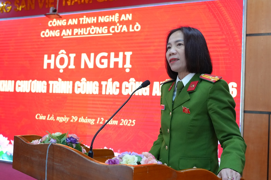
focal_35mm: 46
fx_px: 346
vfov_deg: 29.2
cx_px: 136
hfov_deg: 42.8
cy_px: 90
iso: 2500
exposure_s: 1/200
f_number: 4.5
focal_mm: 31
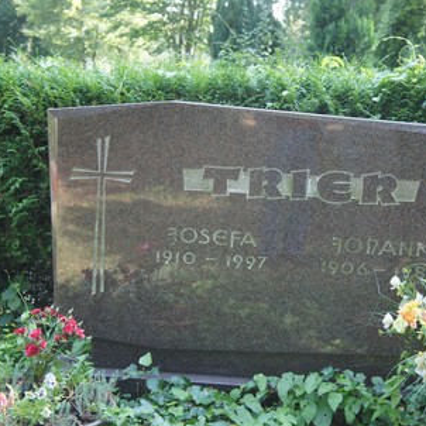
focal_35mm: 62
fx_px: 863
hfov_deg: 27.7
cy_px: 214
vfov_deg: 27.7
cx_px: 229
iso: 800
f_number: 4.5
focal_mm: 32
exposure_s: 1/250
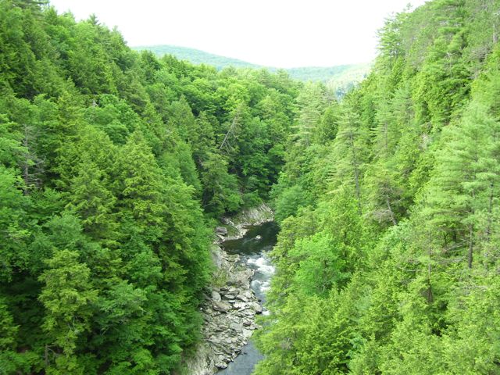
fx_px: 534
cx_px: 250
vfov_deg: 38.7
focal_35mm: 37
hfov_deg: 50.1
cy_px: 188
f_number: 2.7
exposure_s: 1/125
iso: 80
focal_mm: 6
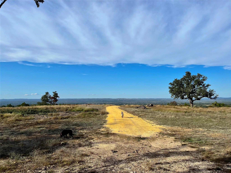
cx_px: 116
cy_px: 86
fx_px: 174
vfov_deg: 53.1
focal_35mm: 26
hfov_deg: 67.3
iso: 50
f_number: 1.6
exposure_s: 1/4651
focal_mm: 5.1
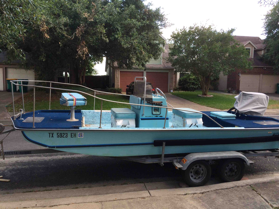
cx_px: 140
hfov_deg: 61.7
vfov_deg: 48.2
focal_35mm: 29
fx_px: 234
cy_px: 104
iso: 32
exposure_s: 1/366
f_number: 2.2
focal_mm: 4.15
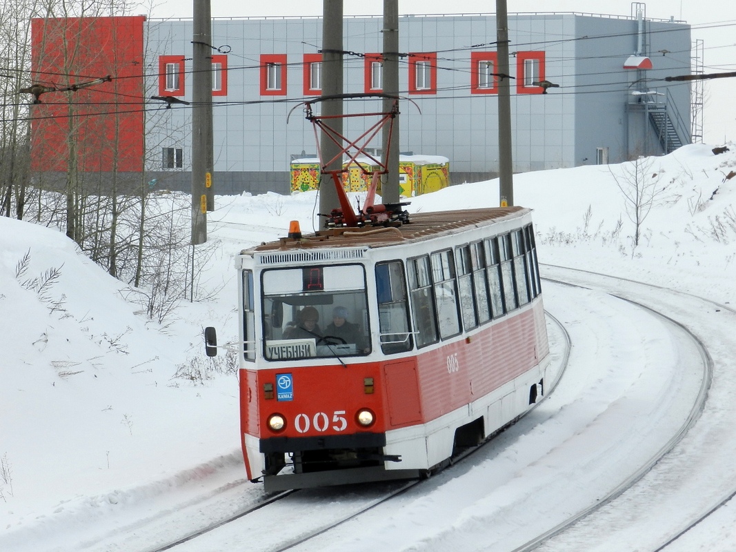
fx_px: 4061
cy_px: 276
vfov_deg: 7.8
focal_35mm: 191
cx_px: 368
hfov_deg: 10.4
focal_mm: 34
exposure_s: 1/800
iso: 160
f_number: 6.3
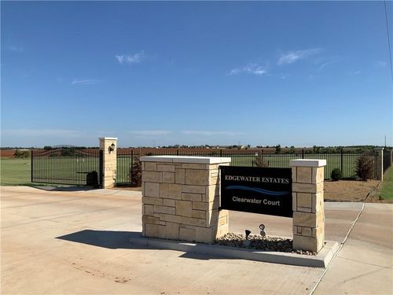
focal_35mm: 29
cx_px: 196
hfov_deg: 61.7
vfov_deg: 48.2
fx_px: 329
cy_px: 148
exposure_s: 1/3125
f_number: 1.8
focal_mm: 3
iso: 20
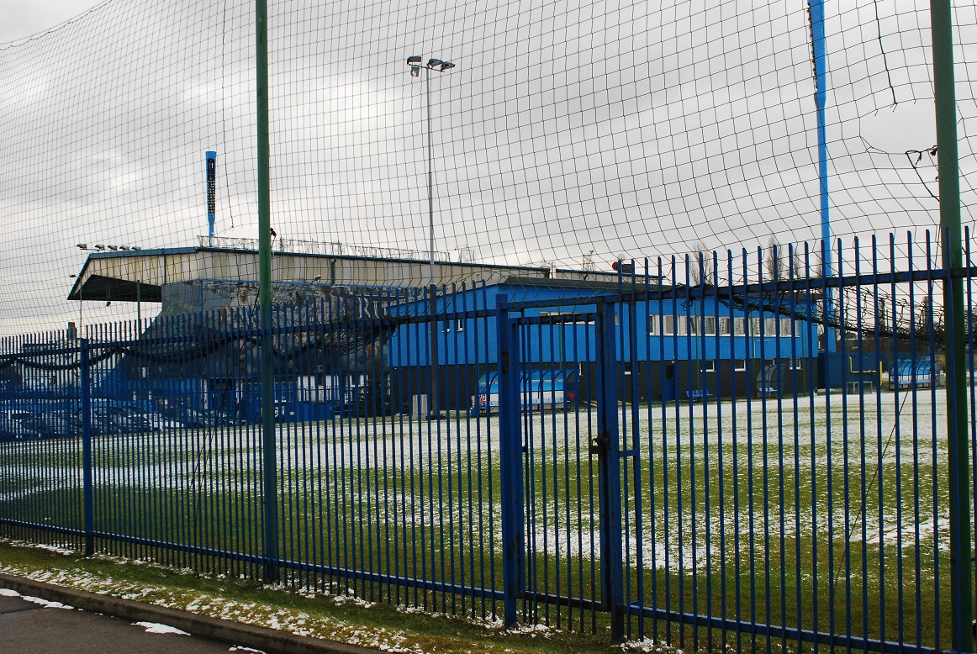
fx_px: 1141
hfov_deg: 46.3
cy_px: 327
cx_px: 488
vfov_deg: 32.0
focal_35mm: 42
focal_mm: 28
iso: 500
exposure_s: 1/640
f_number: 4.5
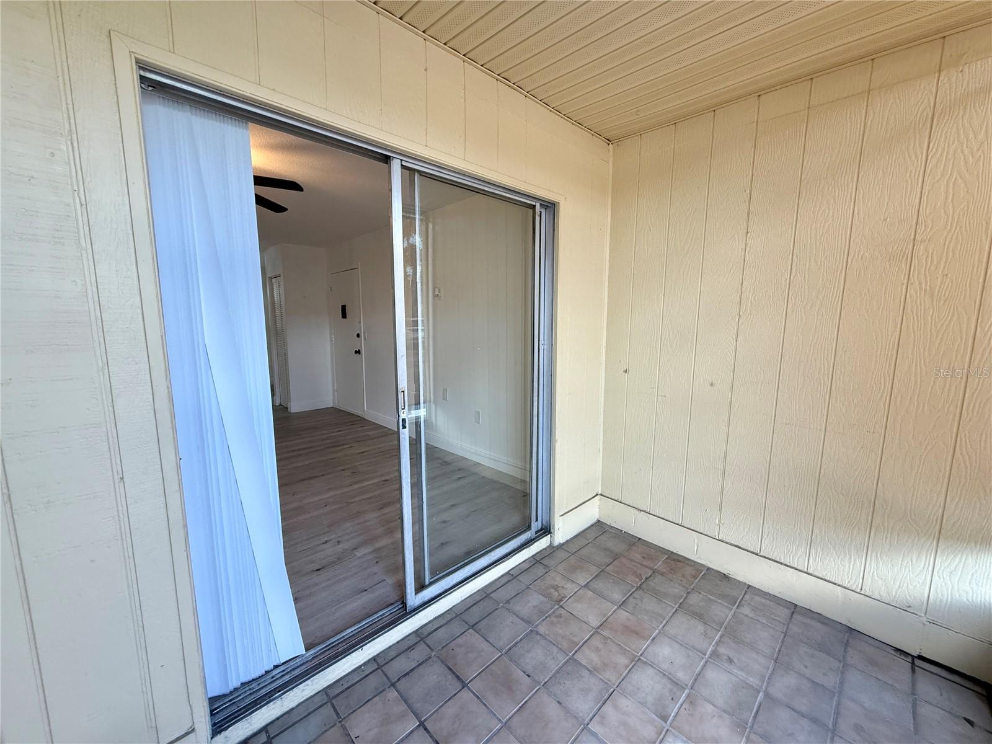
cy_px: 372
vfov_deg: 85.7
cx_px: 496
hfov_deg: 102.1
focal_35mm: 14
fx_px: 401
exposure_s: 1/99
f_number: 2.2
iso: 250
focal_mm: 2.22
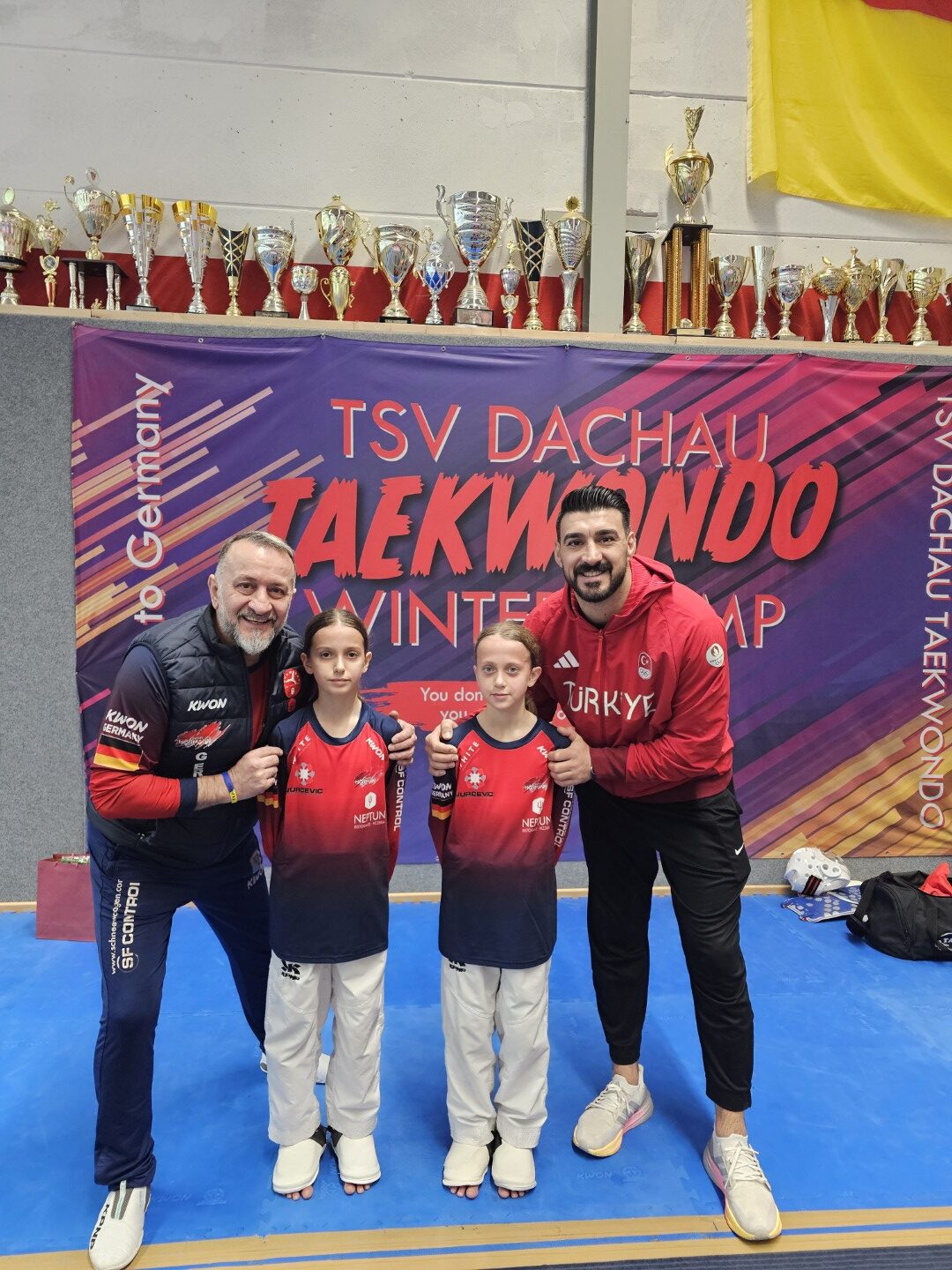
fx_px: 843
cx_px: 476
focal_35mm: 23
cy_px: 635
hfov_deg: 58.9
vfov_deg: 73.9
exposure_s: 1/100
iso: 500
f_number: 1.7
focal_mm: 6.3
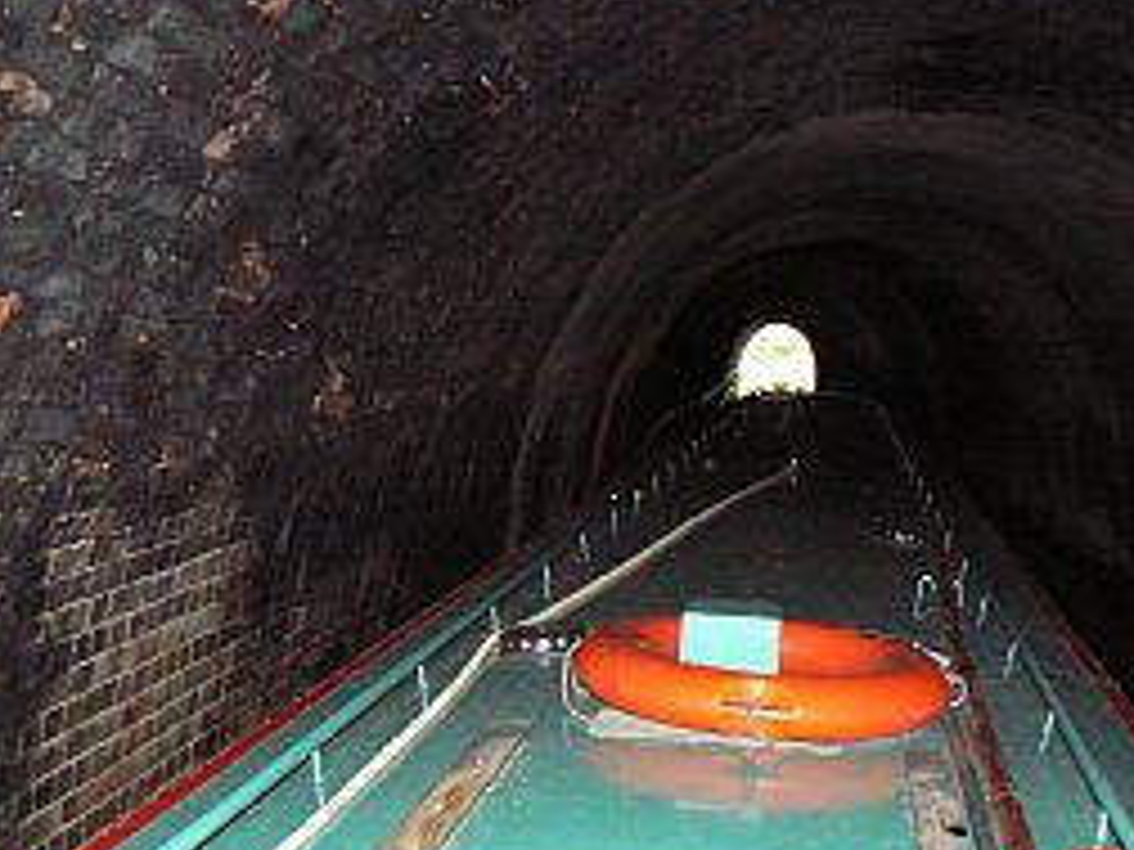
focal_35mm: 50
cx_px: 634
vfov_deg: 29.1
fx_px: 1638
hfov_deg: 38.1
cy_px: 492
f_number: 2.8
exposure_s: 1/30
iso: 400
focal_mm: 6
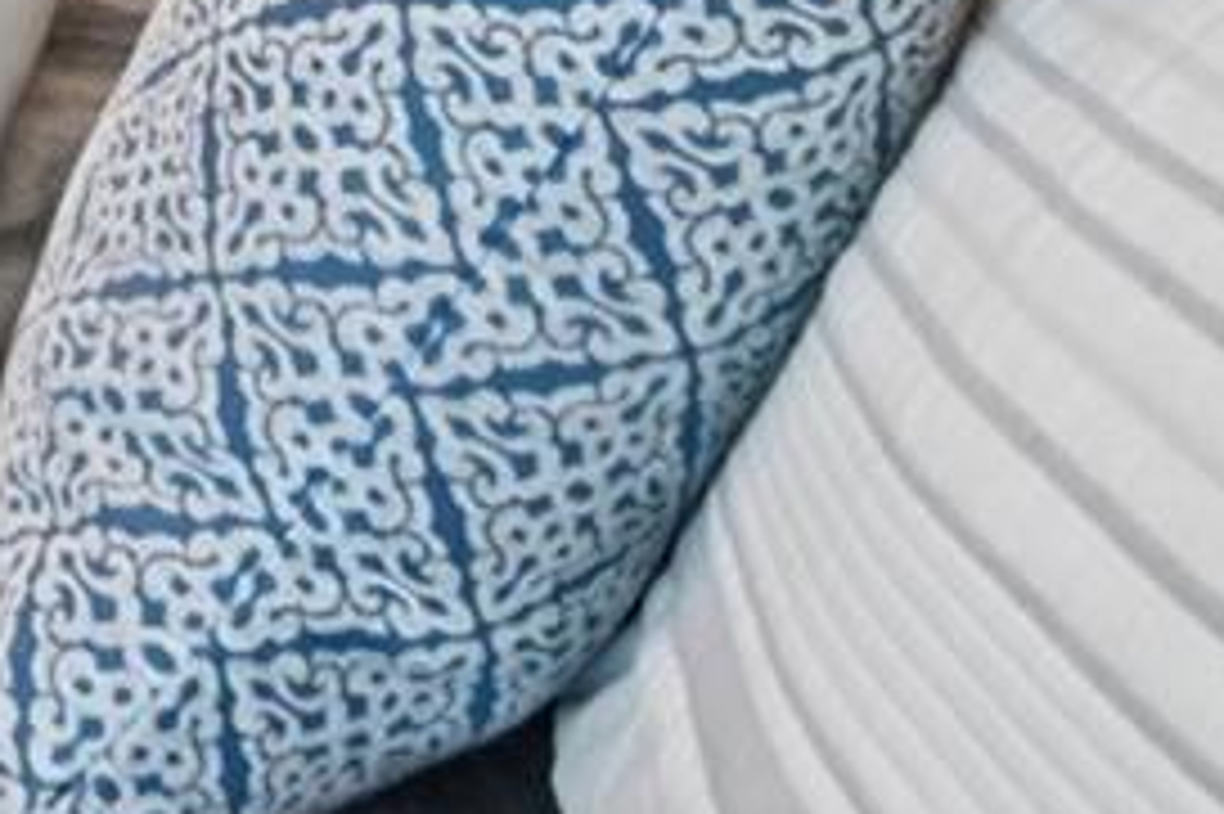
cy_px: -771
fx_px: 3194
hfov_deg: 17.8
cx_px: -918
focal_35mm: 94
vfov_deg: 12.8
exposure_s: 1/25
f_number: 8
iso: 400
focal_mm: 16
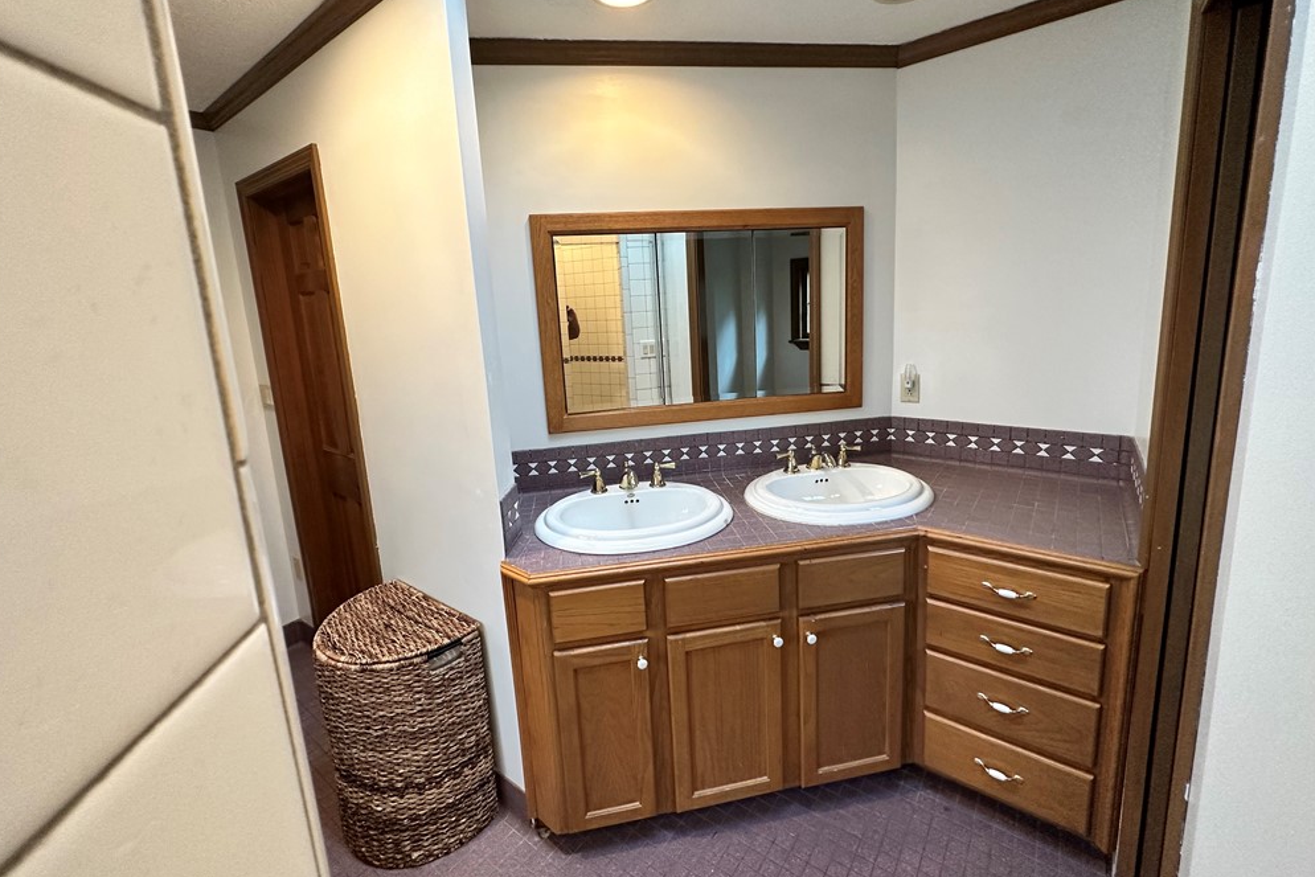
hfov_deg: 100.4
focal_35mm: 15
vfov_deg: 77.1
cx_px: 660
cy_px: 396
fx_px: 548
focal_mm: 2.22
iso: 250
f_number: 2.2
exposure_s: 1/120
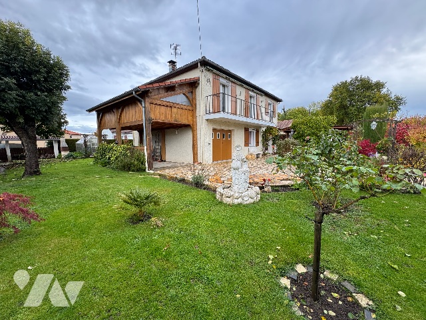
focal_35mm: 14
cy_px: 160
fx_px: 172
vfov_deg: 85.7
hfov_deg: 102.1
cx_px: 213
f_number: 2.2
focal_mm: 2.22
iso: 40
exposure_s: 1/113
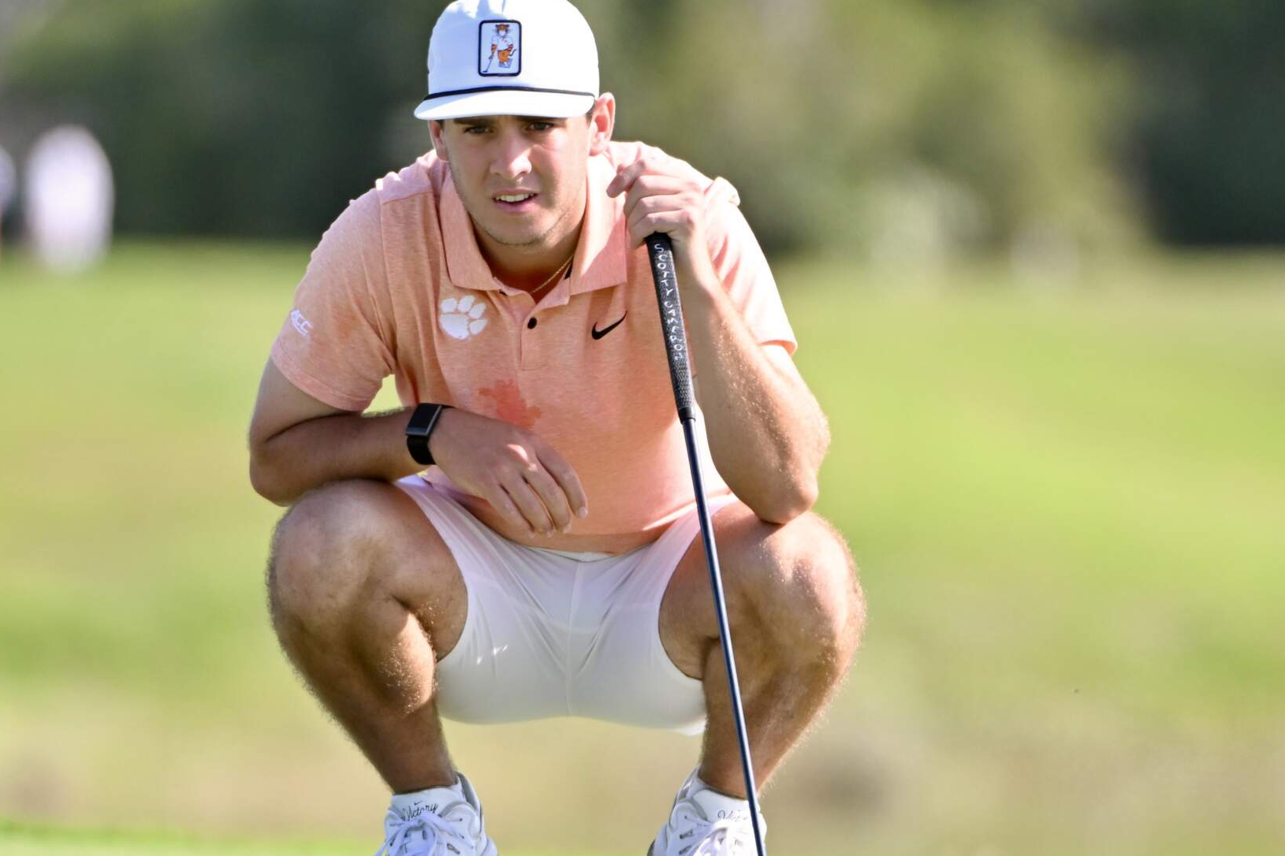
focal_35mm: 920
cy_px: 432
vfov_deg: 1.5
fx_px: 32830
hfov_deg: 2.2
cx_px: 568
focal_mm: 400
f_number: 4.5
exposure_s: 1/2000
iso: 640
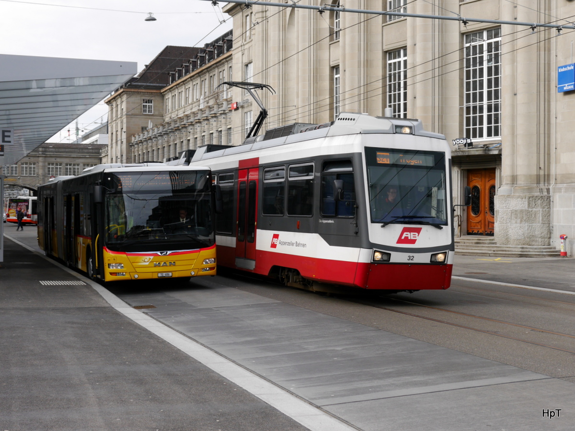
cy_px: 216
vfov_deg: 26.1
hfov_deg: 34.3
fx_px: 930
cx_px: 288
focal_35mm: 56
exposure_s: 1/200
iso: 160
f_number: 7.1
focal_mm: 28
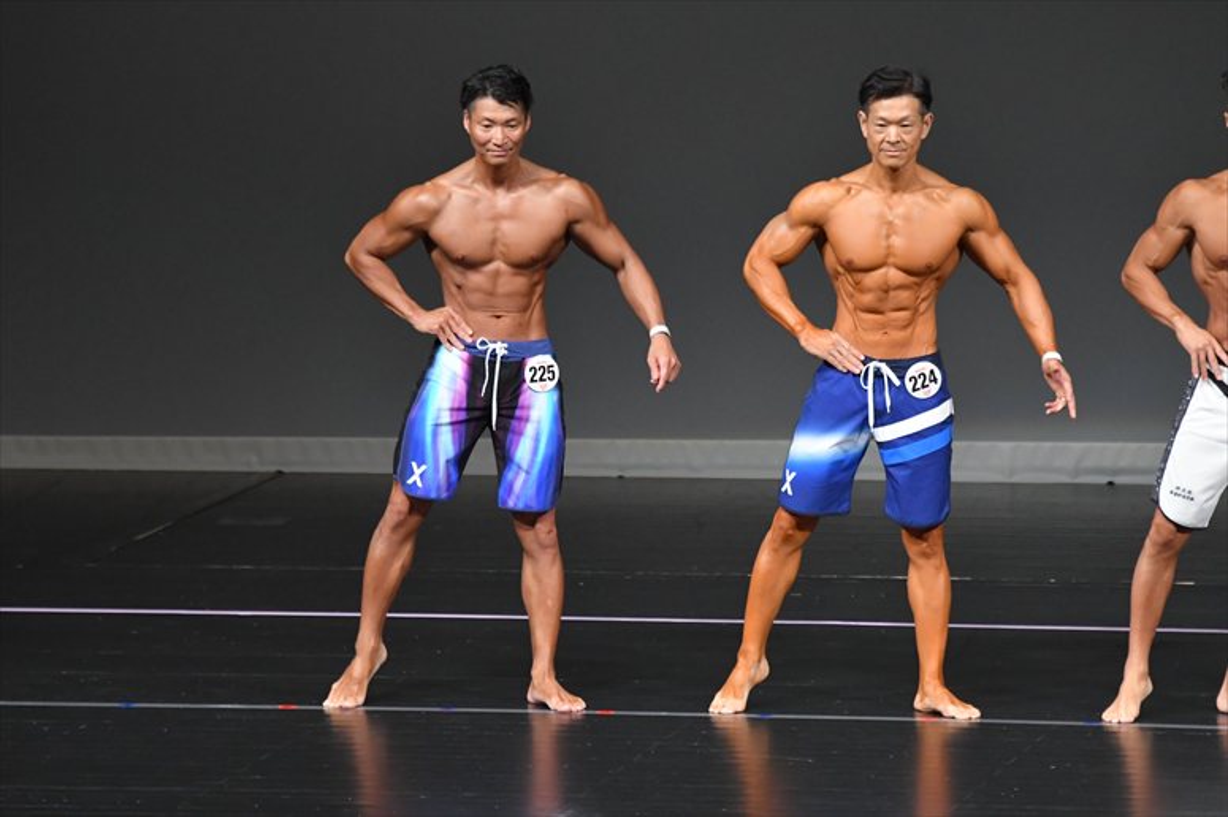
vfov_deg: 4.6
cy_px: 408
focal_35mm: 300
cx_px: 614
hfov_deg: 6.9
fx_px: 10228
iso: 4000
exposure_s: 1/400
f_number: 5.6
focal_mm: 200
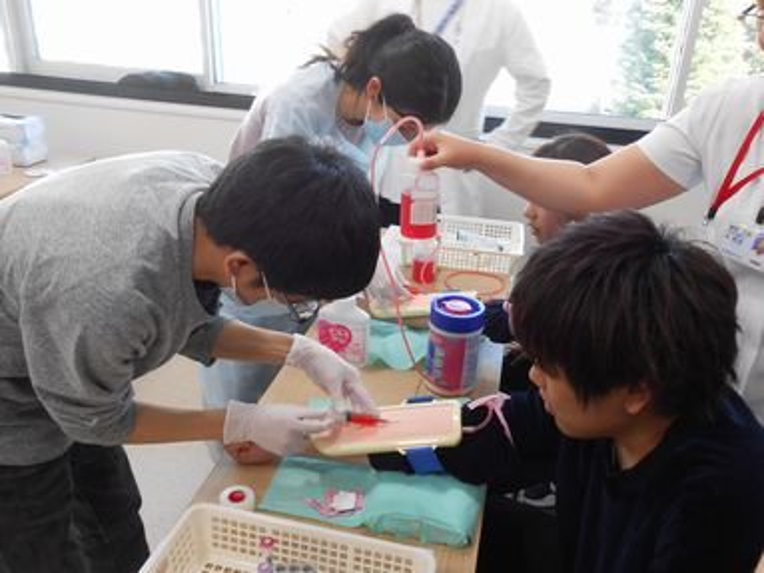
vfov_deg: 46.8
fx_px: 662
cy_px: 286
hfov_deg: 60.0
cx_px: 382
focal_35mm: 30
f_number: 3.8
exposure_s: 1/30
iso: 125
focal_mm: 5.3
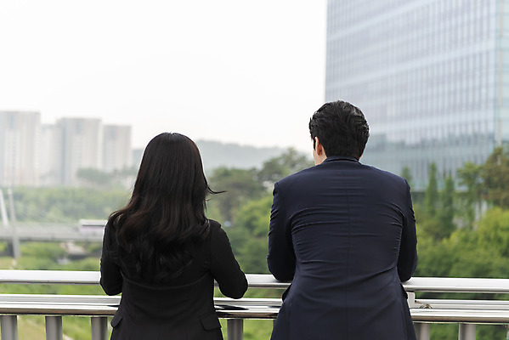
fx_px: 820
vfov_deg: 23.4
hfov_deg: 34.5
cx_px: 254
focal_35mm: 58
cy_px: 170
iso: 400
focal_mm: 58
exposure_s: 1/1250
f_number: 2.8
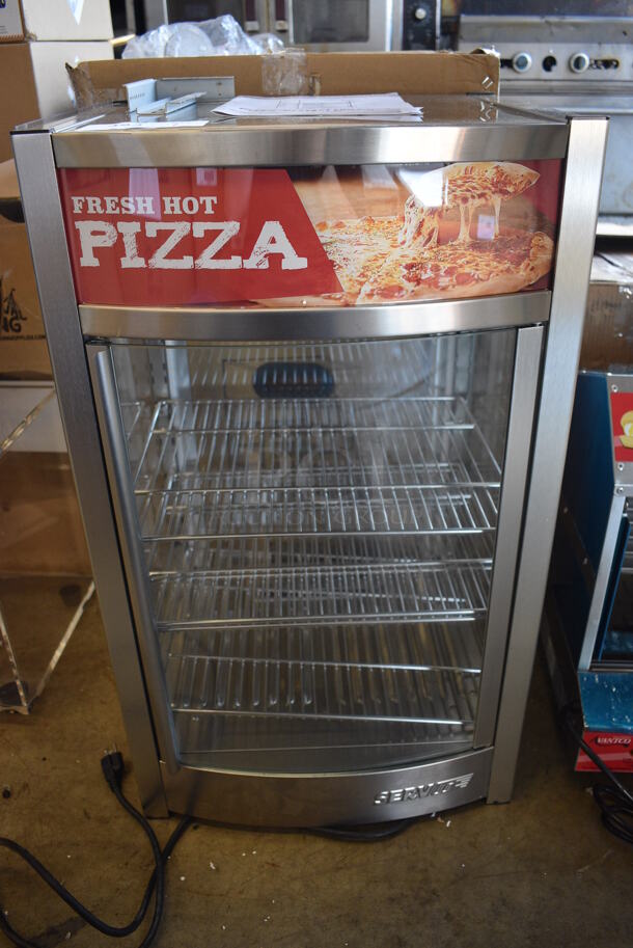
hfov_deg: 43.7
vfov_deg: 61.9
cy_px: 474
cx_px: 316
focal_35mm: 30
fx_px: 790
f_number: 3.5
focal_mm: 20
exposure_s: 1/160
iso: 800
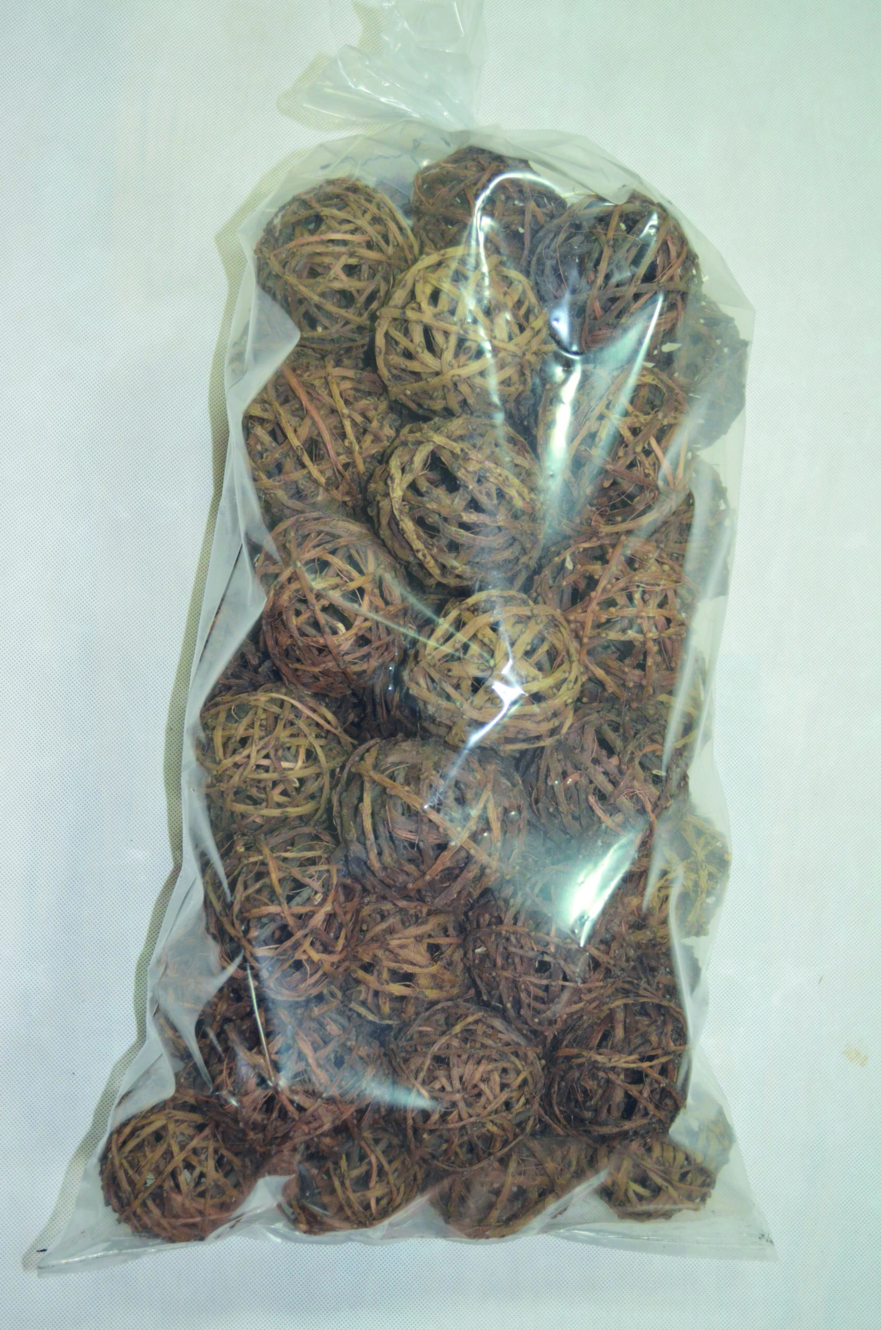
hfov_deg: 29.7
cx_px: 440
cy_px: 665
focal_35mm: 45
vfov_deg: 43.7
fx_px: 1659
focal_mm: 30
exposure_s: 1/60
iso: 1400
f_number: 4.5
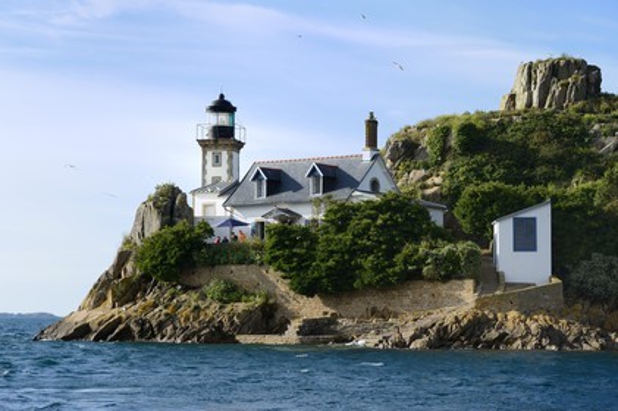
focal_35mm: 86
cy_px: 206
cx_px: 309
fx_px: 1475
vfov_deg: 15.9
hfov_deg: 23.7
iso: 400
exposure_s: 1/1250
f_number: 6.3
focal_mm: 86
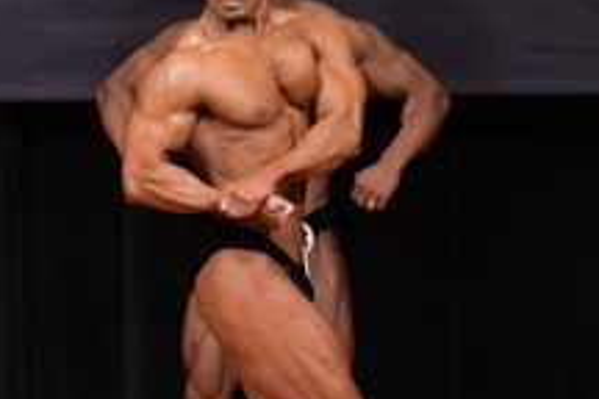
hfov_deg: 3.1
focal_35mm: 656
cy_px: 352
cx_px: -412
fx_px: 10914
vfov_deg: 2.1
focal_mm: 122
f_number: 5.6
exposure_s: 1/400
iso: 4000
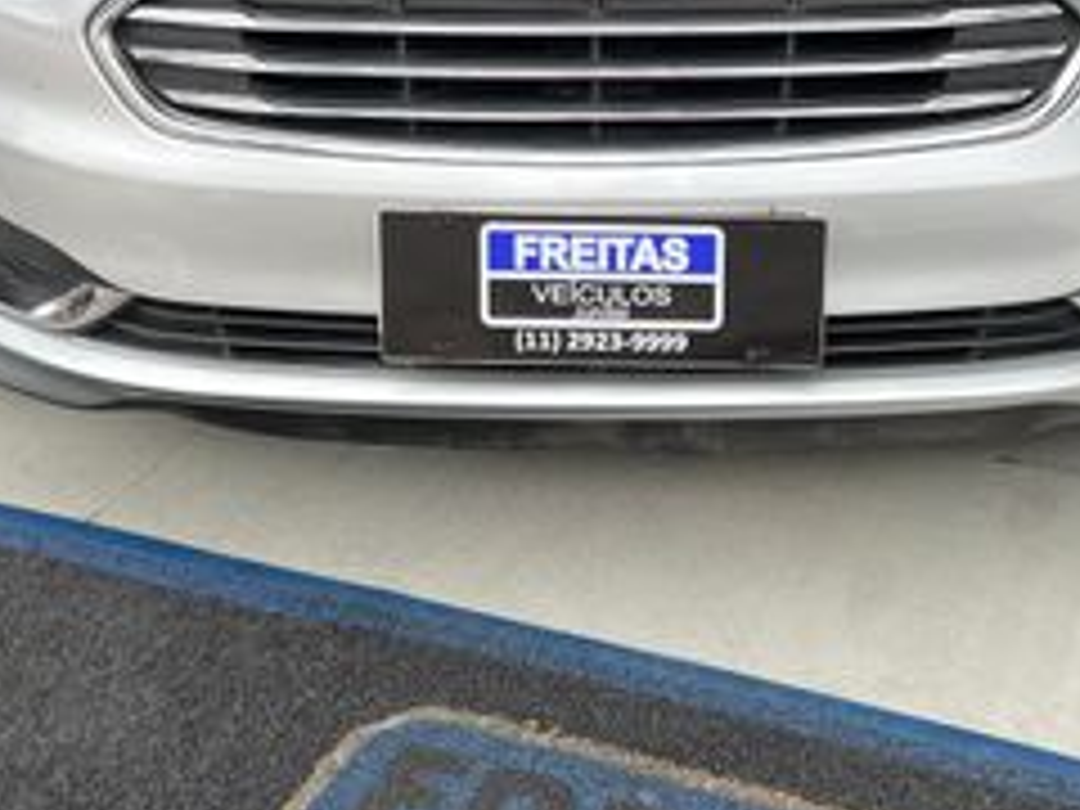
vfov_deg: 27.4
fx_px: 1591
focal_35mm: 51
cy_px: 58
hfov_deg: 37.4
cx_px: 603
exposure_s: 1/786
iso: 50
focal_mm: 5.7
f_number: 1.5
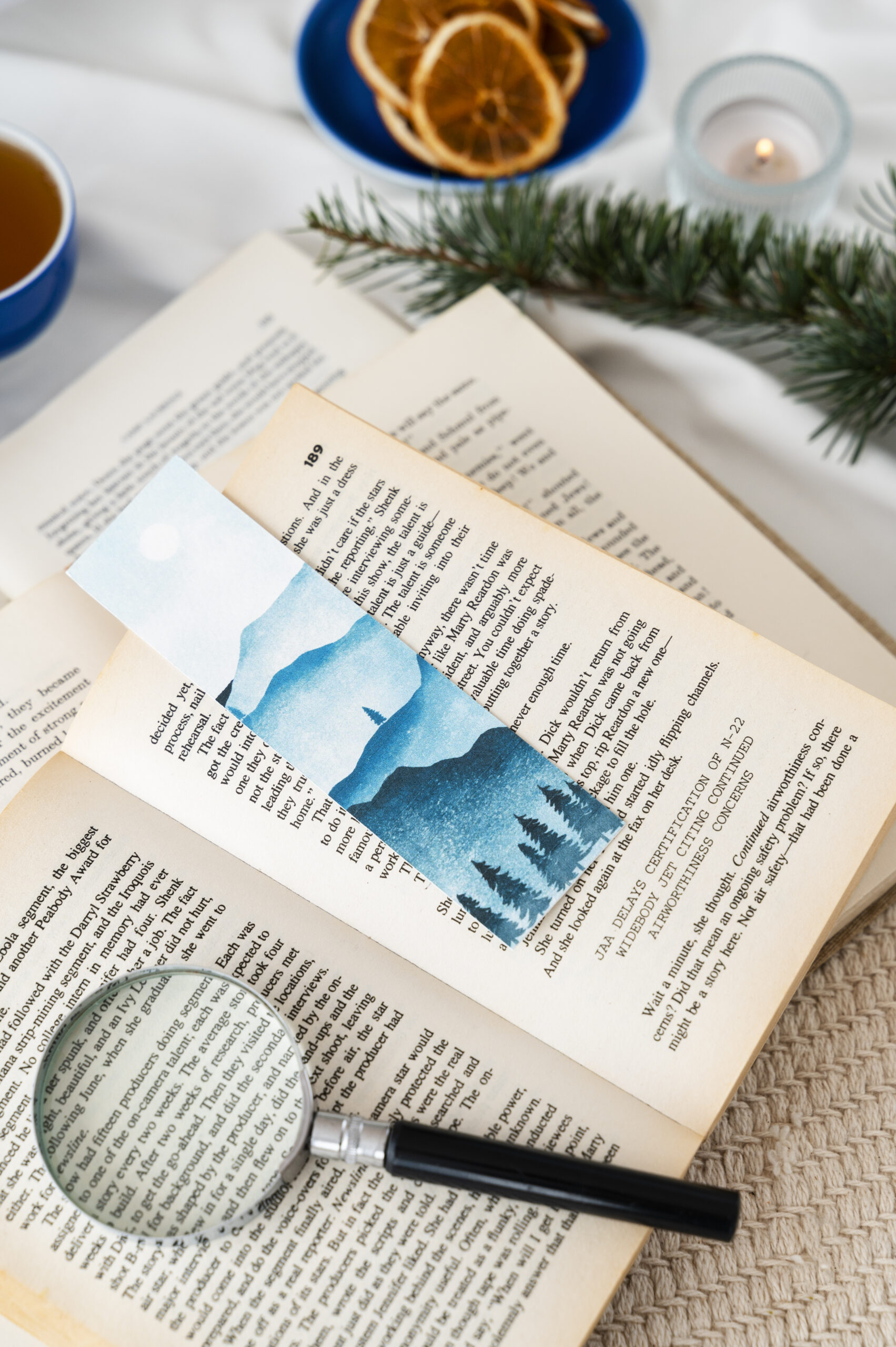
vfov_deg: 33.4
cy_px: 674
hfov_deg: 22.6
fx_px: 2243
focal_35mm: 60
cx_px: 448
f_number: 5
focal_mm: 60
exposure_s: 1/500
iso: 400
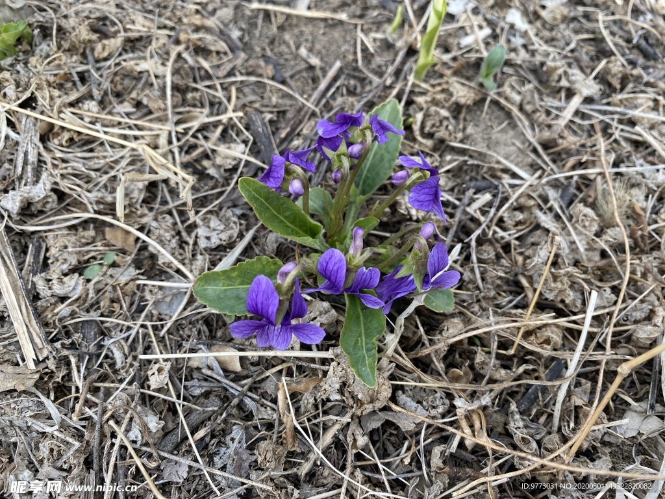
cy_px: 250
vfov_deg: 53.1
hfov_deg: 67.3
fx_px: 499
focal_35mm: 26
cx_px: 332
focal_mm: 4.25
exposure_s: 1/579
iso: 32
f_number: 1.8
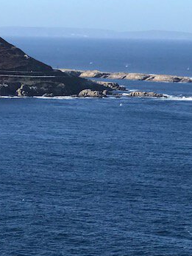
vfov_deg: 9.1
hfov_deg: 7.0
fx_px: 1550
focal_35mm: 210
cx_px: -82
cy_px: 426
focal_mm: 6.6
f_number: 2.8
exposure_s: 1/515
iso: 20
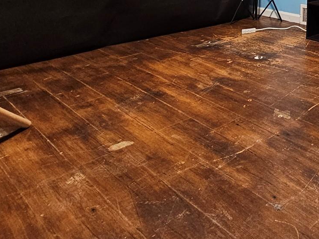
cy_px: -69
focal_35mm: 36
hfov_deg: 39.6
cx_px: 367
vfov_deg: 31.1
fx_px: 332
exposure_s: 1/30
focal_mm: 2.2
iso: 400
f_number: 2.2
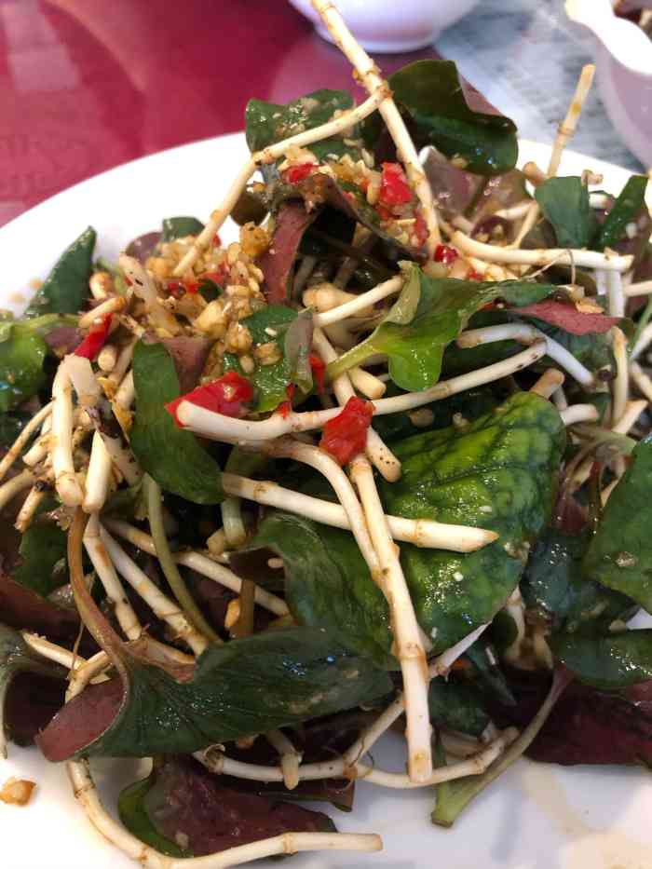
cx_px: 326
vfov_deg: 63.4
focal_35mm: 28
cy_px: 434
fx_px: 703
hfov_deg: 49.8
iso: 100
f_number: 1.8
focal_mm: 4
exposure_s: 1/9
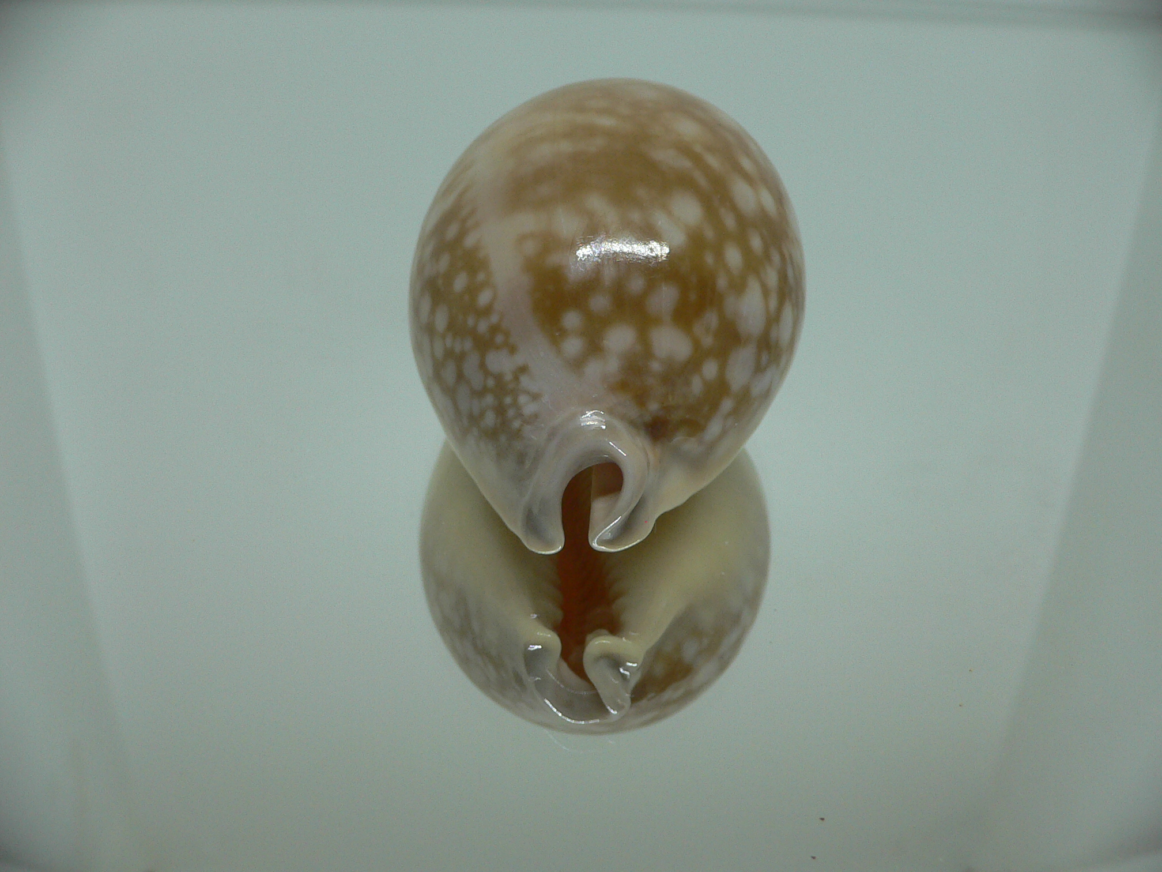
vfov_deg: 40.7
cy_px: 436
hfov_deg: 52.6
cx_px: 581
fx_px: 1175
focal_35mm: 35
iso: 100
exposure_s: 1/60
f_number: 2.8
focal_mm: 4.6
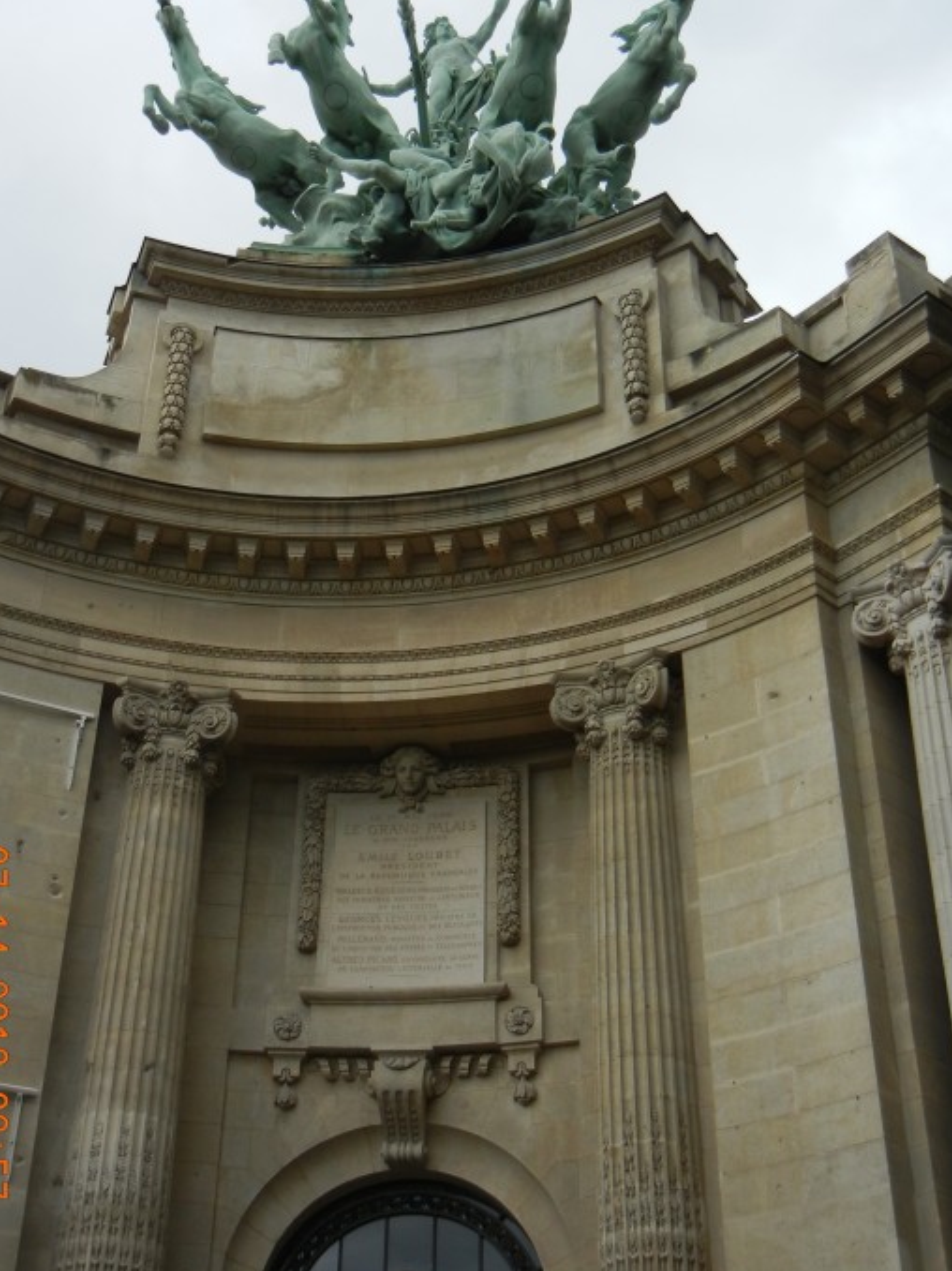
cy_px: 568
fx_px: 1871
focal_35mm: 51
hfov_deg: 28.5
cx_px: 418
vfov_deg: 37.5
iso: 160
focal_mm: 8.1
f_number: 3.8
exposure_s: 1/523
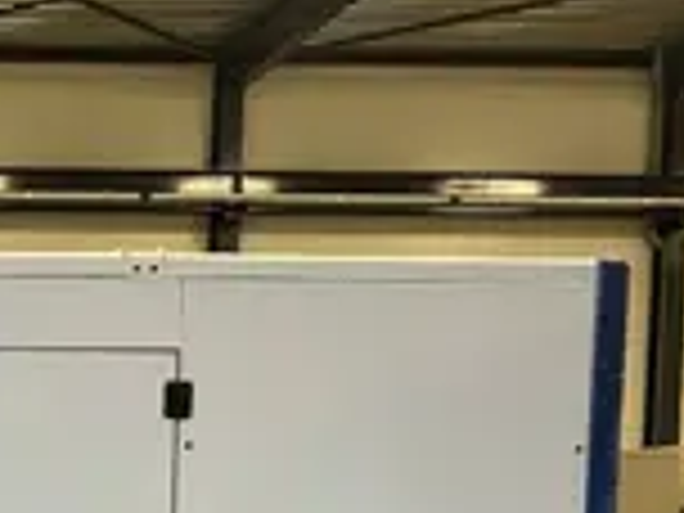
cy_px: 657
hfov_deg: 20.1
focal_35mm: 82
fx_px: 1620
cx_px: -382
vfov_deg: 17.0
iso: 160
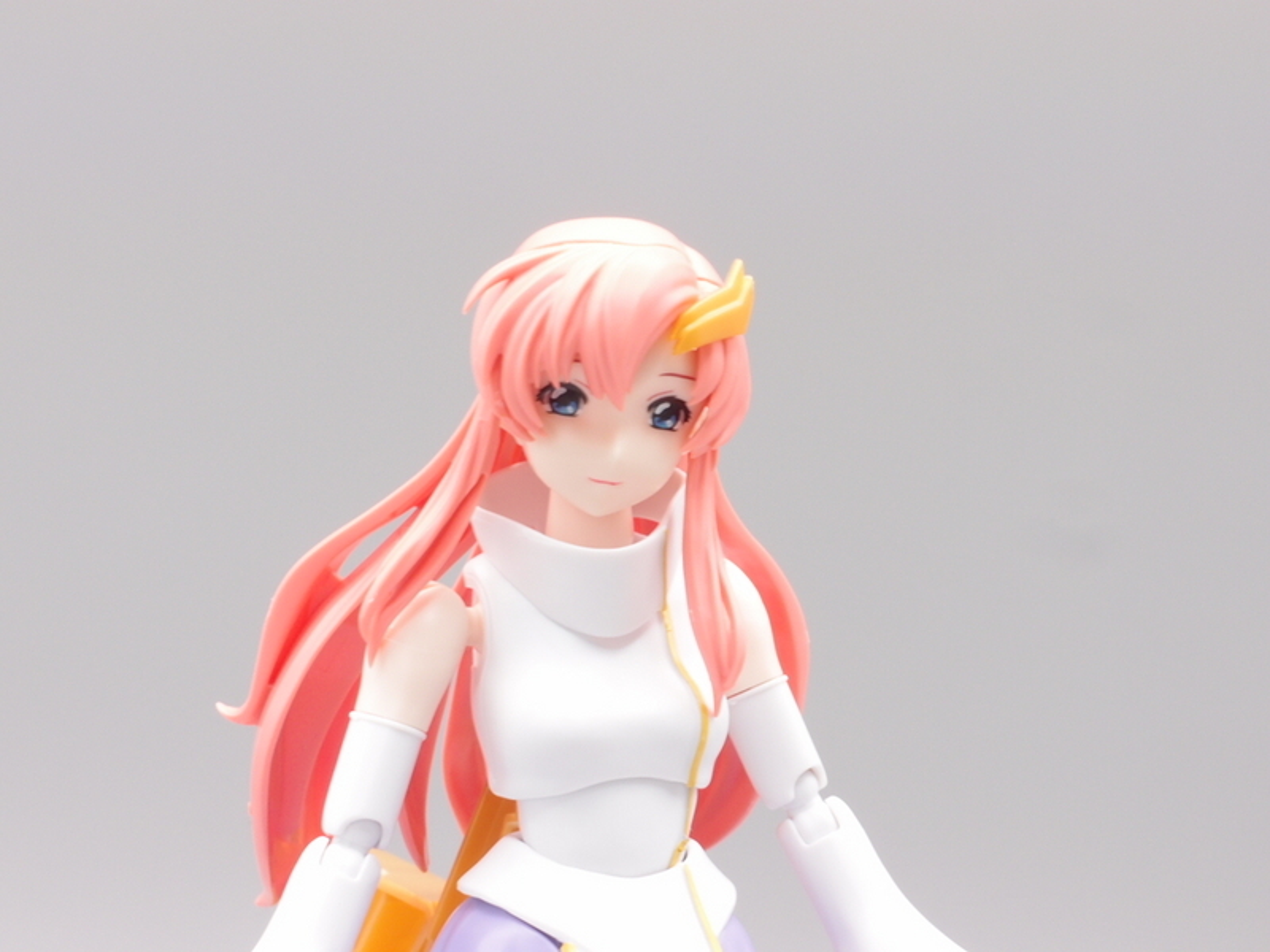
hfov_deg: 17.6
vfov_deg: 13.2
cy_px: 476
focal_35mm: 112
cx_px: 635
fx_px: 4109
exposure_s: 1/5
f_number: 8
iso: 100
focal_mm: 24
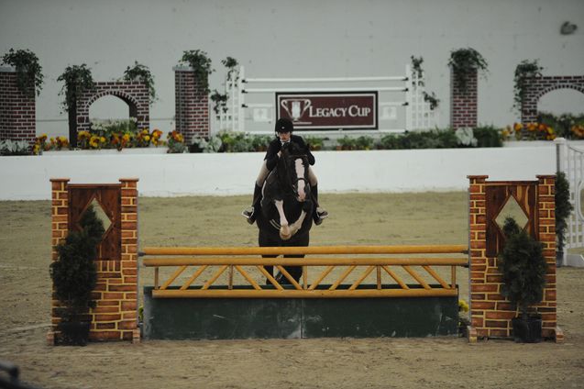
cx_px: 292
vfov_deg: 6.8
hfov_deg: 10.2
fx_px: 3259
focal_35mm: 201
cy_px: 194
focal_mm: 200
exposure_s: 1/400
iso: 6400
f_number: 2.8
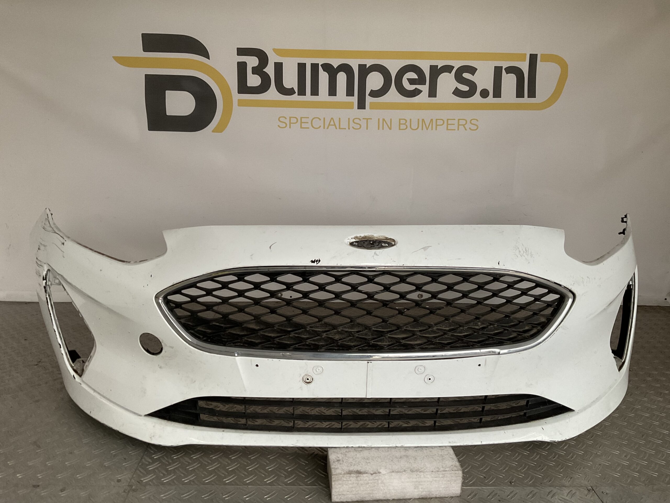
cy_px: 252
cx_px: 335
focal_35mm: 29
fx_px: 561
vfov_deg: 48.2
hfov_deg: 61.7
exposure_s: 1/50
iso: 100
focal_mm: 3
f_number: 1.8
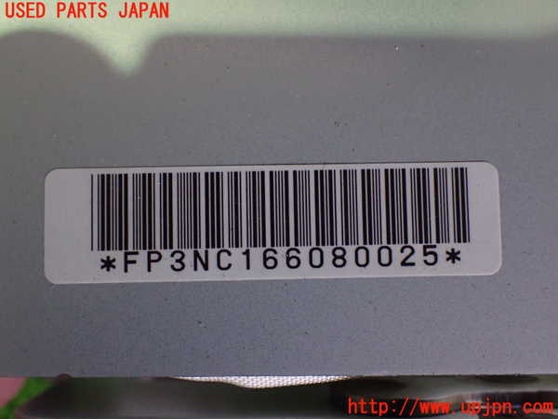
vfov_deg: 35.1
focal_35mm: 41
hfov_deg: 45.8
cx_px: 279
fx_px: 661
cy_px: 210
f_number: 2.8
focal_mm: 7.31
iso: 1000
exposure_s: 1/40
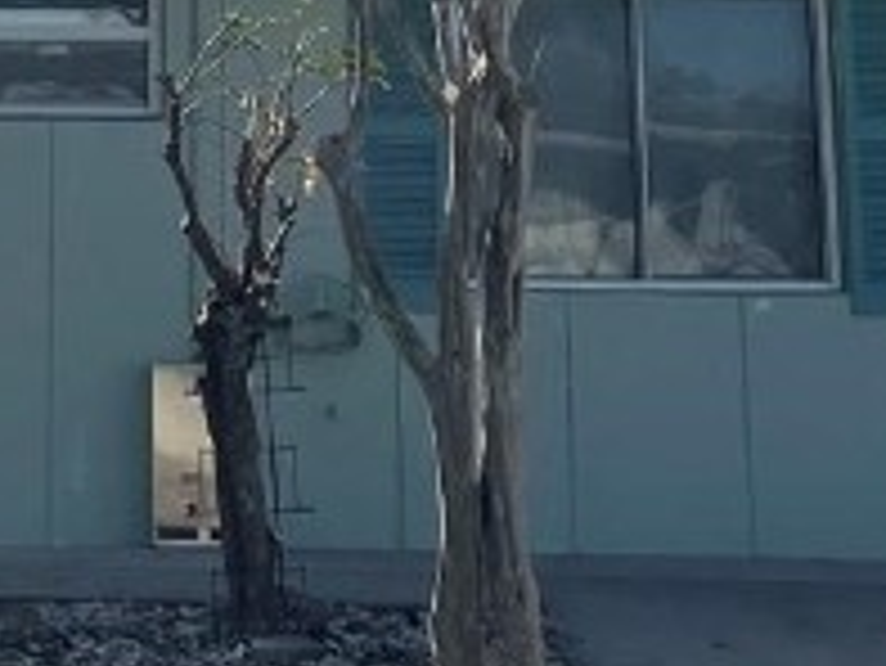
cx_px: 90
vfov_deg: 10.2
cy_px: -657
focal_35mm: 135
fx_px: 3457
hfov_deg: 14.5
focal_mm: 4.2
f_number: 1.6
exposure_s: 1/9804
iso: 32
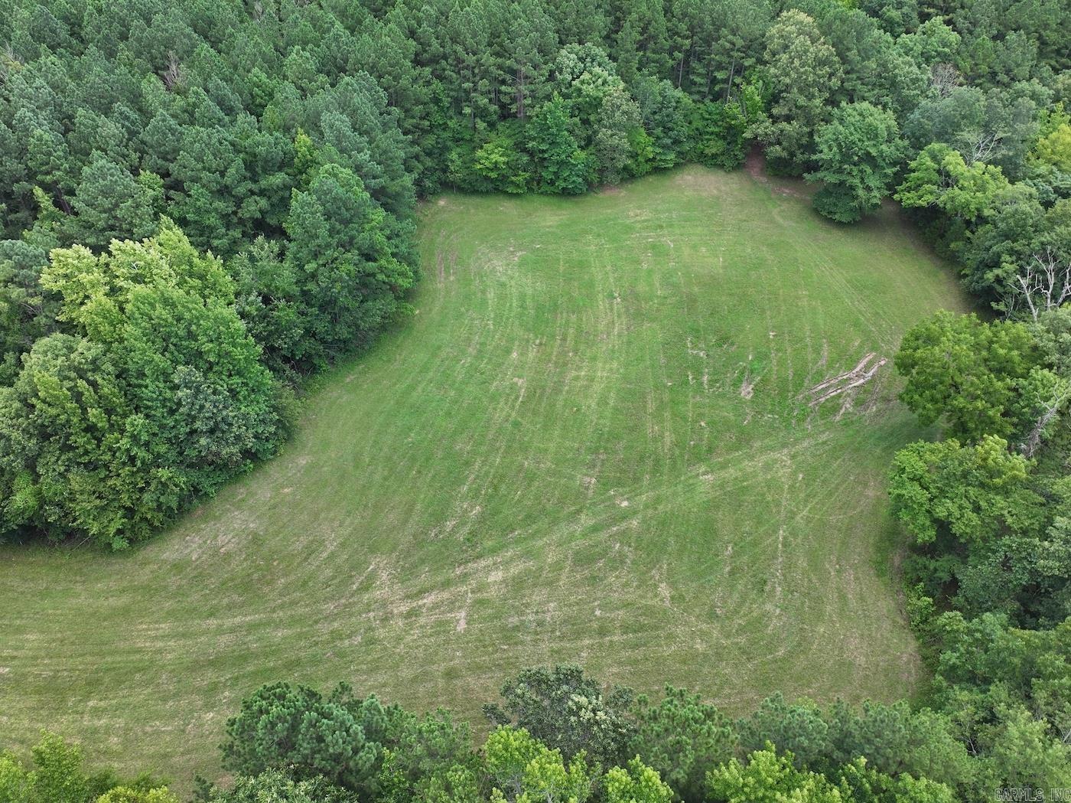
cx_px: 536
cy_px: 402
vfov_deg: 56.8
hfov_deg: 71.6
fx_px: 742
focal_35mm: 24
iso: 100
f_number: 2.8
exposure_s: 1/400
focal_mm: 12.29
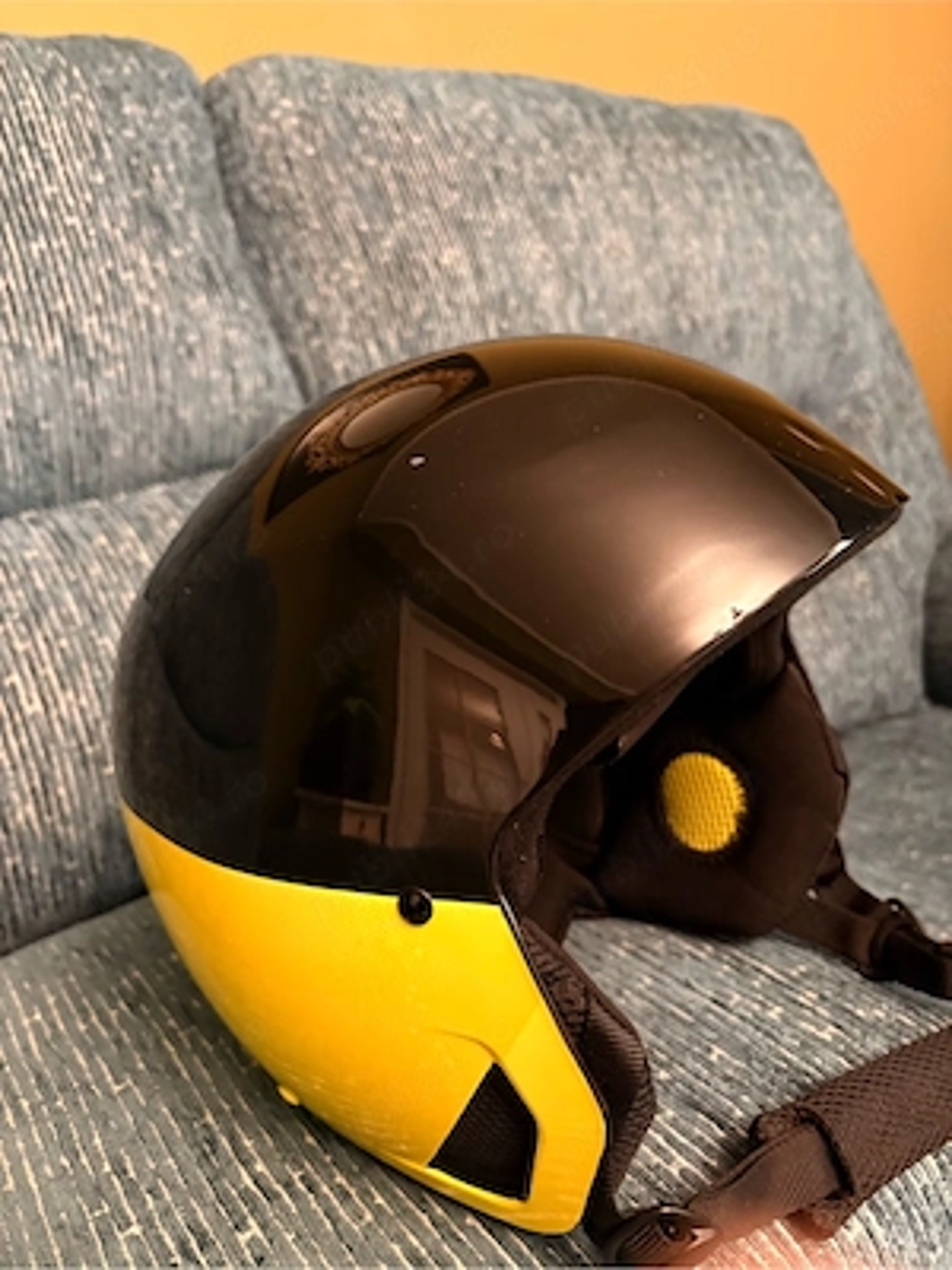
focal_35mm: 26
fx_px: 953
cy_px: 635
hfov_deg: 53.1
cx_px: 476
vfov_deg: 67.3
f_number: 1.6
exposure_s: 1/25
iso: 640
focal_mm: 5.96
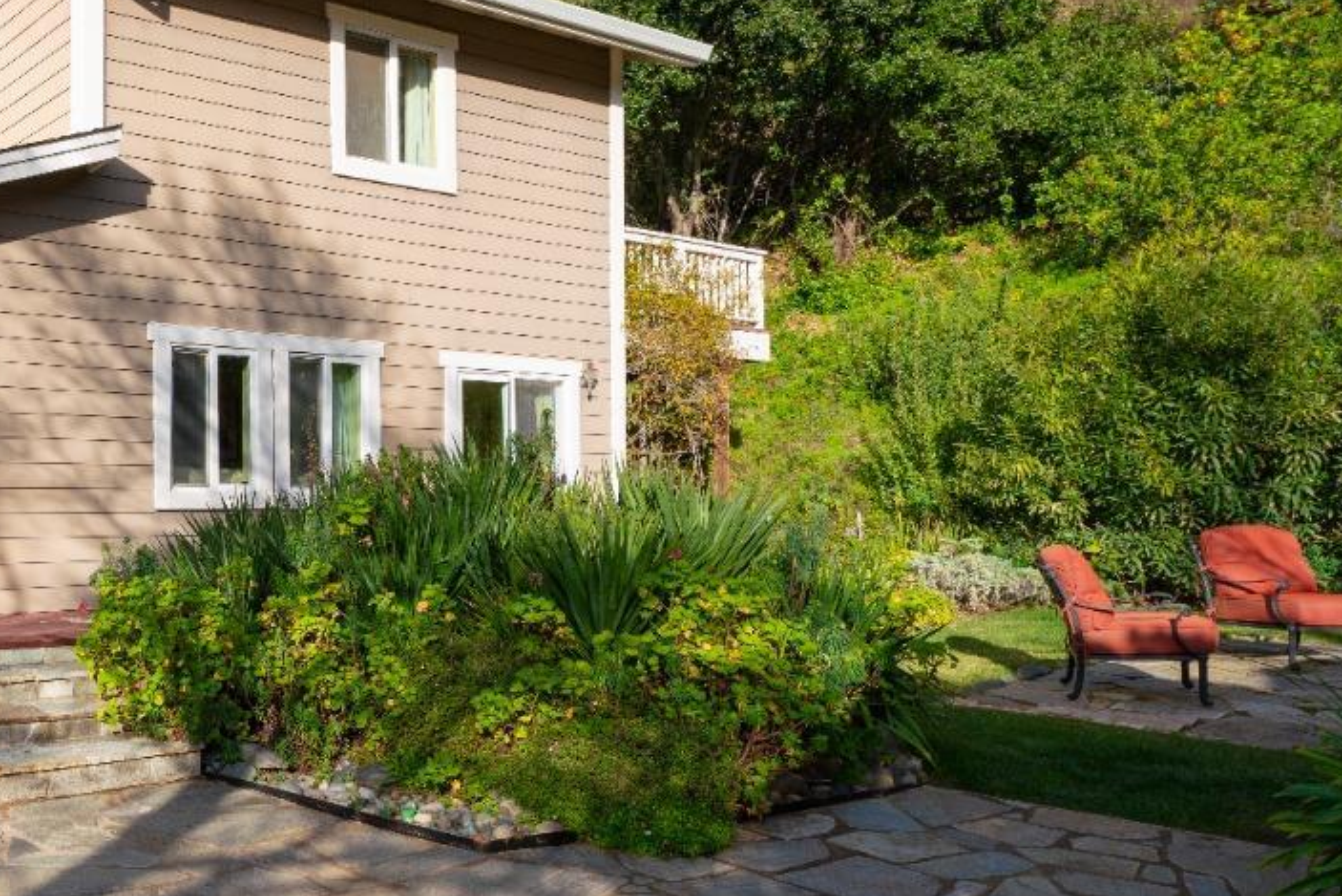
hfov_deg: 50.1
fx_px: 1193
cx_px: 67
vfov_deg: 41.1
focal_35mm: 32
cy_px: 481
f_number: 8
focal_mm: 15
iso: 100
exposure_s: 1/125
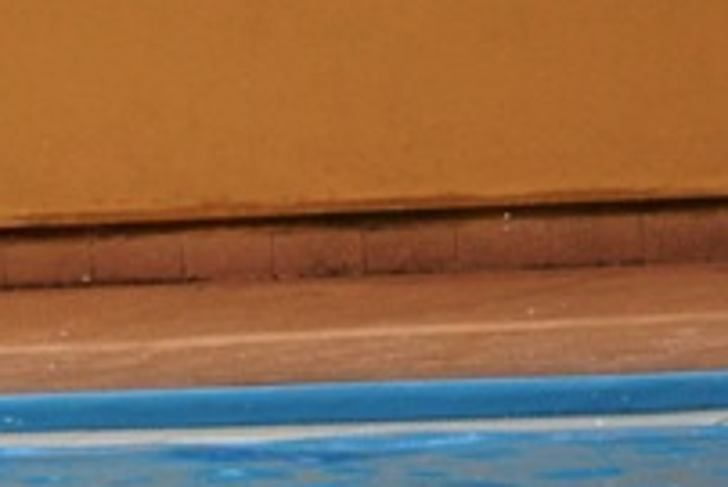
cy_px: 785
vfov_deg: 3.0
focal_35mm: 457
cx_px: -389
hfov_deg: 4.5
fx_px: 9248
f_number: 4.2
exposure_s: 1/800
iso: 400
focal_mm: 60
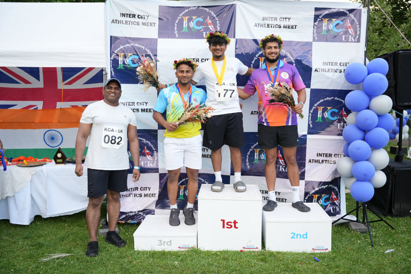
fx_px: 388
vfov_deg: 38.9
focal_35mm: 34
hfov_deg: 55.8
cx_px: 206
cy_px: 137
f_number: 2.8
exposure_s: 1/400
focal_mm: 34
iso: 250
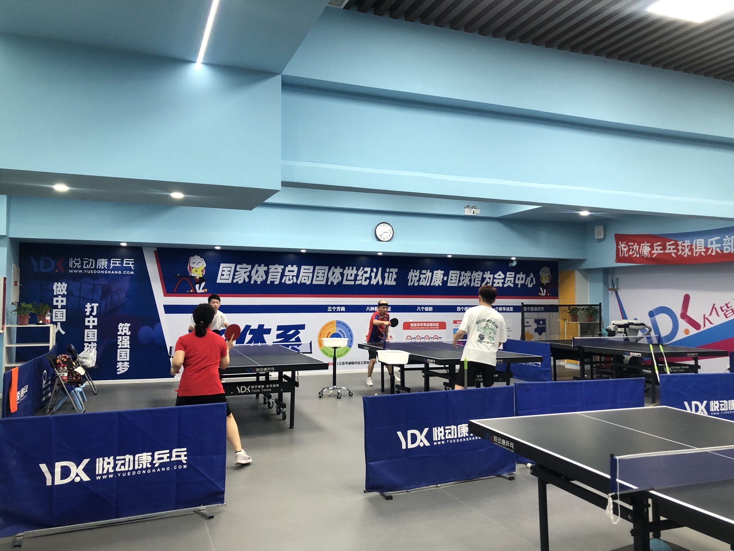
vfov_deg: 49.7
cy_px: 276
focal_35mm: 28
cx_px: 367
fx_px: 594
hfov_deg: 63.4
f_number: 1.8
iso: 32
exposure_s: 1/30
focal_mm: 3.99
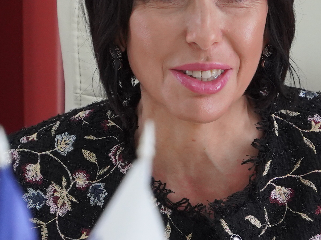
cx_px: 264
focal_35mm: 700
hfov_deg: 2.8
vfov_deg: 2.1
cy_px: 113
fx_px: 6490
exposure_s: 1/250
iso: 2000
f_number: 6.3
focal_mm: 149
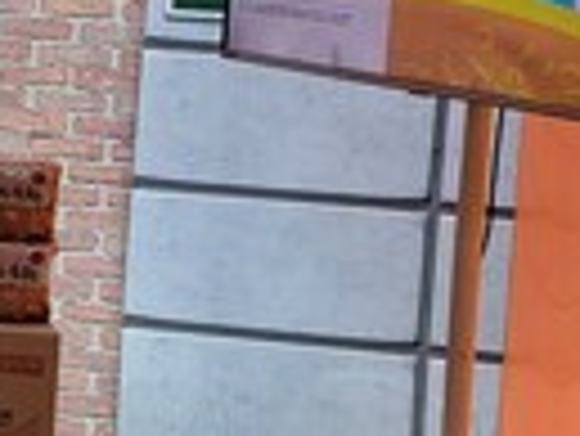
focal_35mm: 121
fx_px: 2029
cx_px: -760
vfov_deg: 12.1
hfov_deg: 12.9
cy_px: -27
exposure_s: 1/120
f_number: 1.8
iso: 100
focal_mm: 4.25
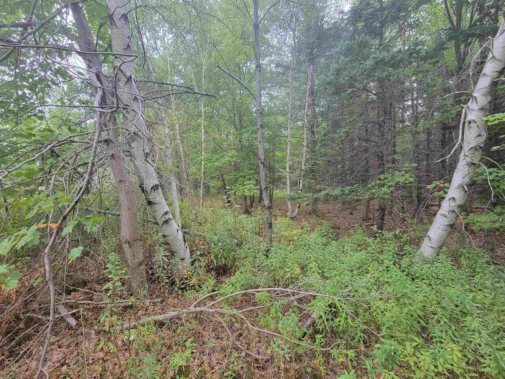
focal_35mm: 13
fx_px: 190
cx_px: 252
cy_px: 190
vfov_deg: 89.9
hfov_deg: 106.2
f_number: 2.2
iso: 160
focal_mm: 2.2
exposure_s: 1/60
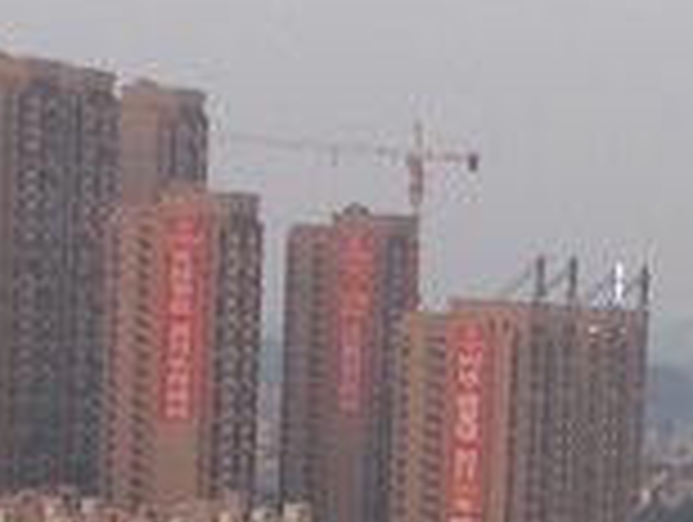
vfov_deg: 6.5
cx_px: 698
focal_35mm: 226
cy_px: 742
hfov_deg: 8.7
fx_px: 4532
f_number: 3.6
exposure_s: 1/100
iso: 80
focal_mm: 6
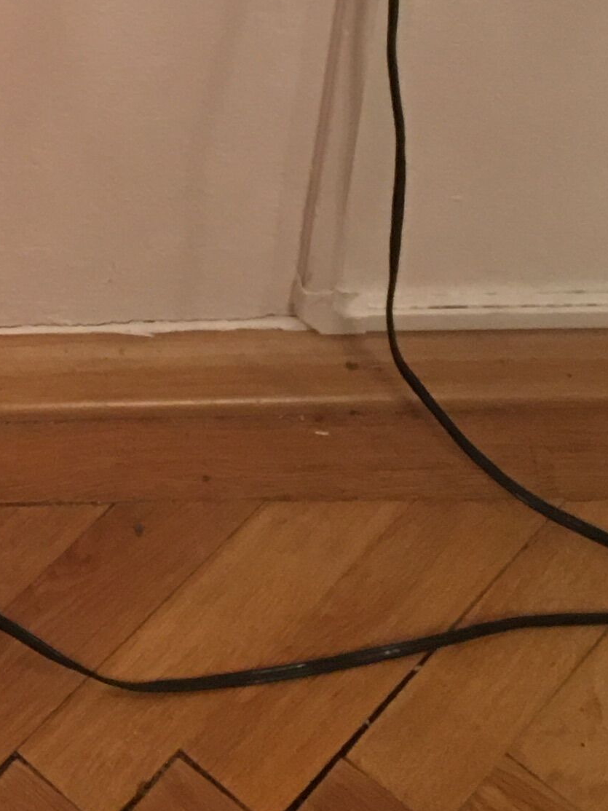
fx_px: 2460
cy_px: -229
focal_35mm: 105
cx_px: -234
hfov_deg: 13.5
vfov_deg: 17.6
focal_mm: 4.15
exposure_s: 1/17
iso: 100
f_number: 2.2
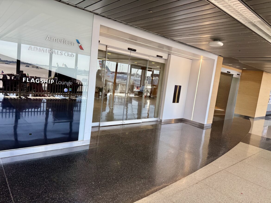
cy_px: 102
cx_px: 136
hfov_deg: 71.6
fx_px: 188
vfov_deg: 56.8
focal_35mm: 24
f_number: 1.78
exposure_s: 1/184
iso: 64
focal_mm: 6.76
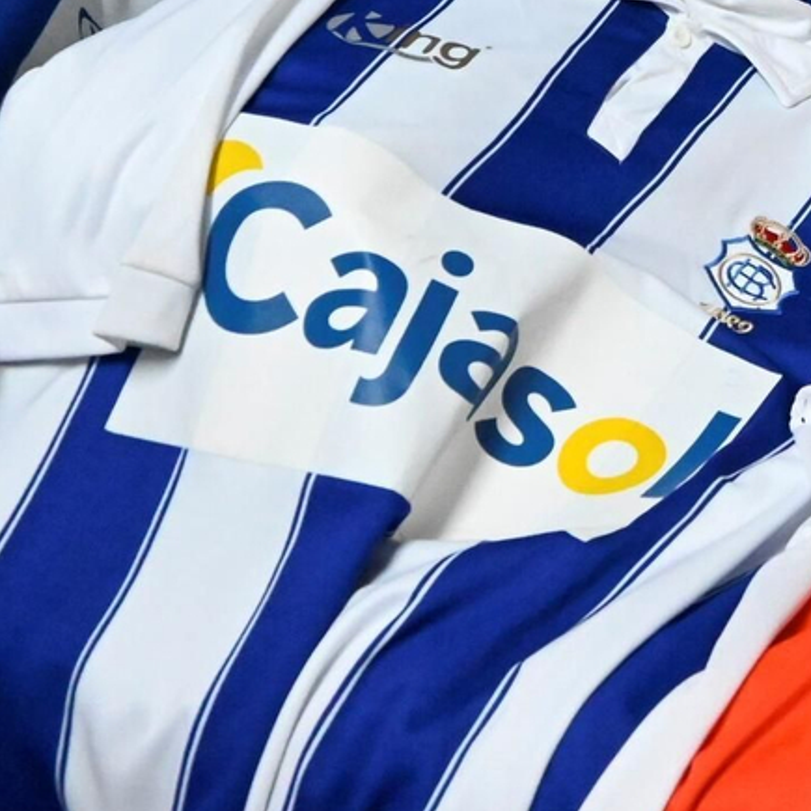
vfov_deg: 21.8
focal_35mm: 75
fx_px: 1988
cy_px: -89
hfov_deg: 20.8
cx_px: 1085
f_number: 5
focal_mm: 16
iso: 6400
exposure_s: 1/60
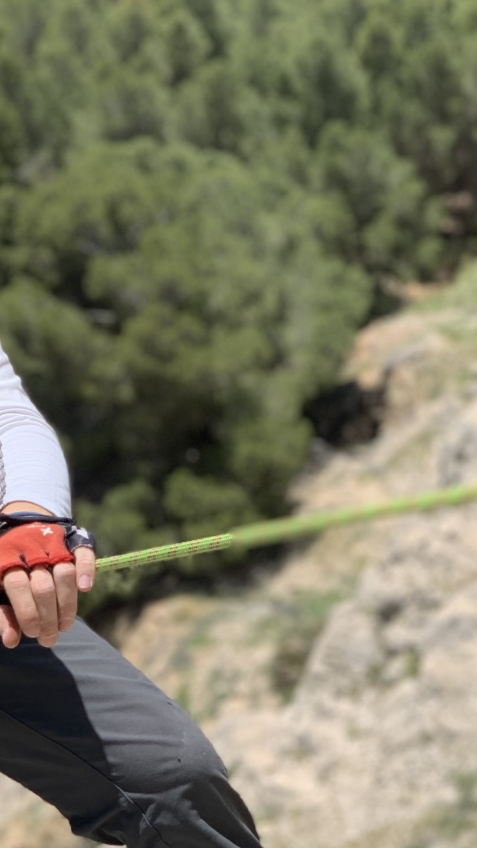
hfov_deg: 9.2
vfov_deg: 16.5
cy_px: 317
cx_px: -71
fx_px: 2924
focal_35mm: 130
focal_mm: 6
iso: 16
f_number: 2.4
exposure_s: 1/813
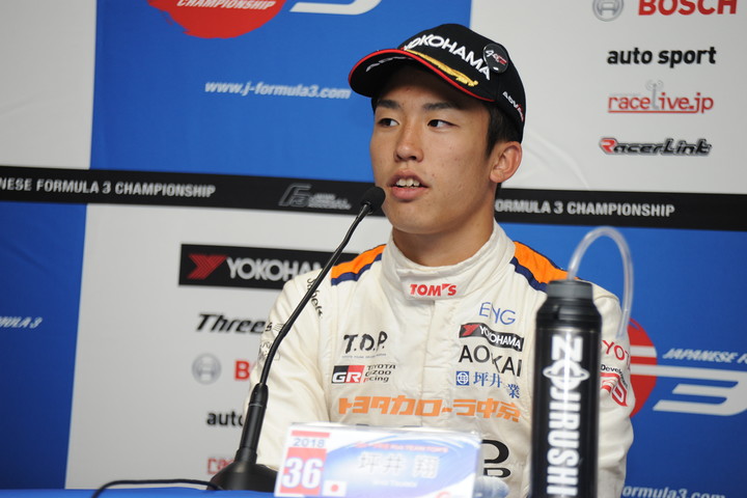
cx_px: 374
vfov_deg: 6.9
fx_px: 4150
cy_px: 249
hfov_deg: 10.3
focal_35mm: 200
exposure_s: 1/250
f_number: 5.6
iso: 800
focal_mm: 200
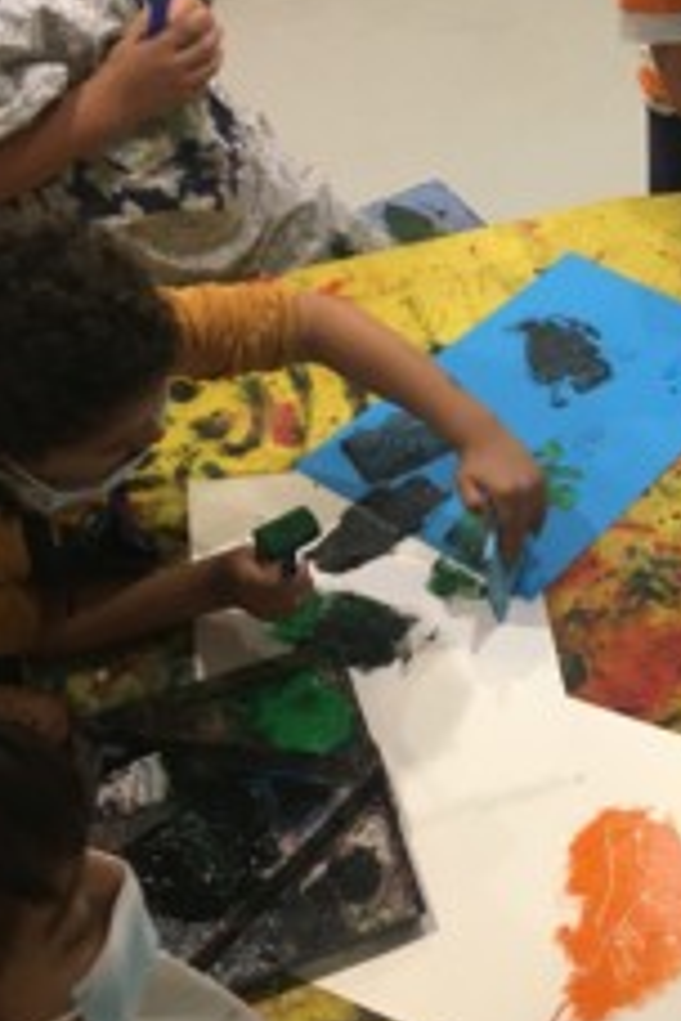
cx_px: 820
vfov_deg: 37.5
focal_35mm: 53
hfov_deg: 23.3
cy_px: 466
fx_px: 1504
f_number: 2.2
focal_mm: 4.15
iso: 160
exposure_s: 1/33
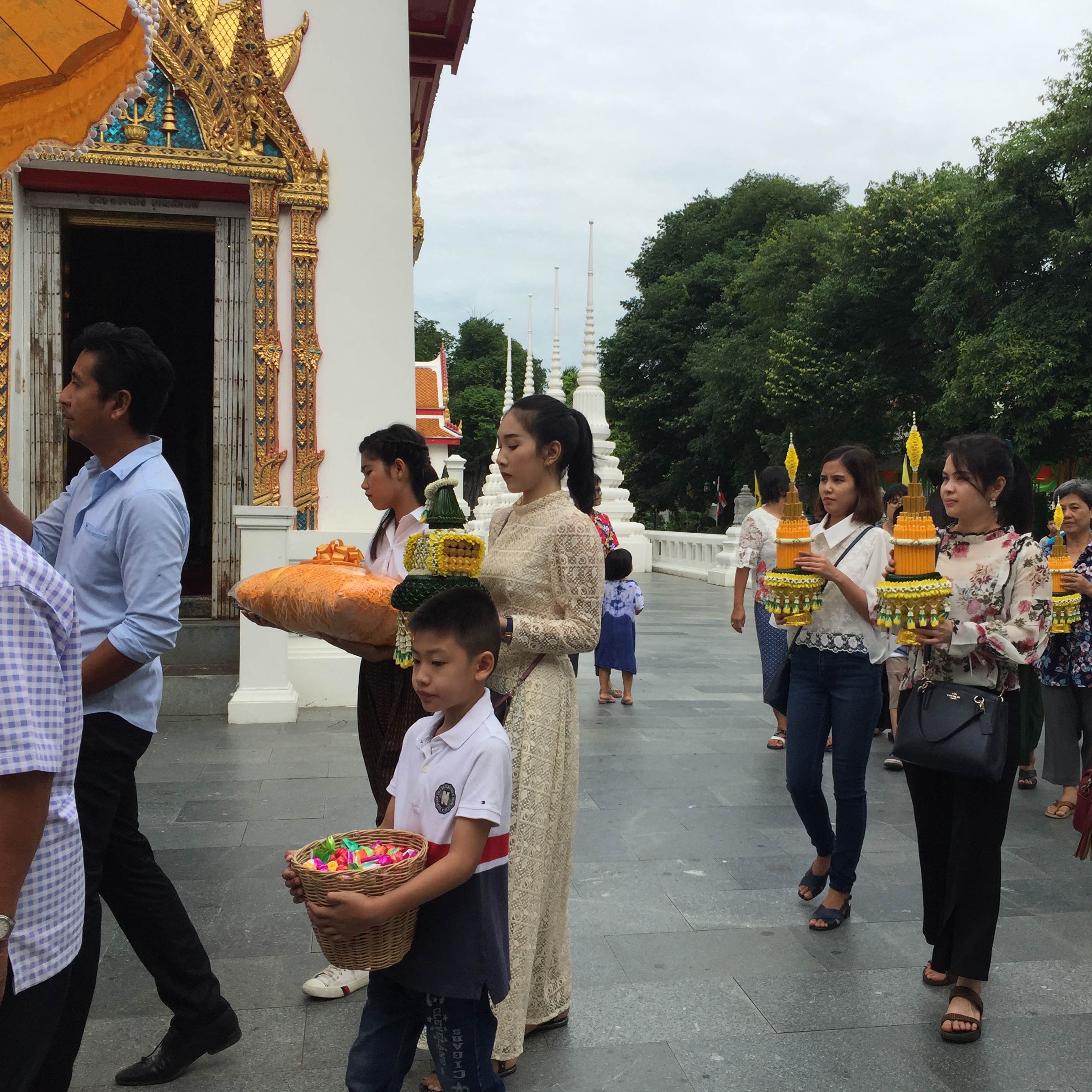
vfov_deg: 47.2
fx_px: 1249
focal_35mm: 35
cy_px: 548
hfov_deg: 47.1
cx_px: 625
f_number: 2.2
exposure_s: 1/1130
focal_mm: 4.15
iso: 32
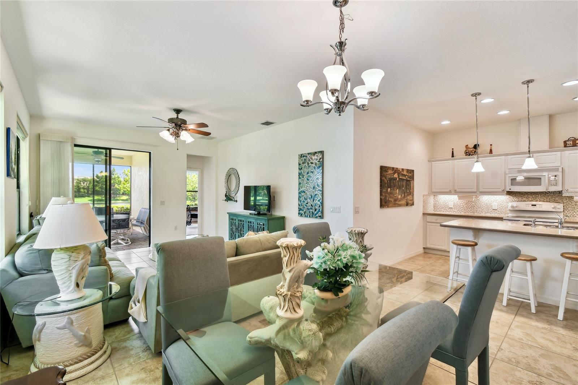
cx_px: 289
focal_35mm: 15
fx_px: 241
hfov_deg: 100.4
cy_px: 192
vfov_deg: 77.3
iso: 100
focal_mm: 10
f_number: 7.1
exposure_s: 1/15
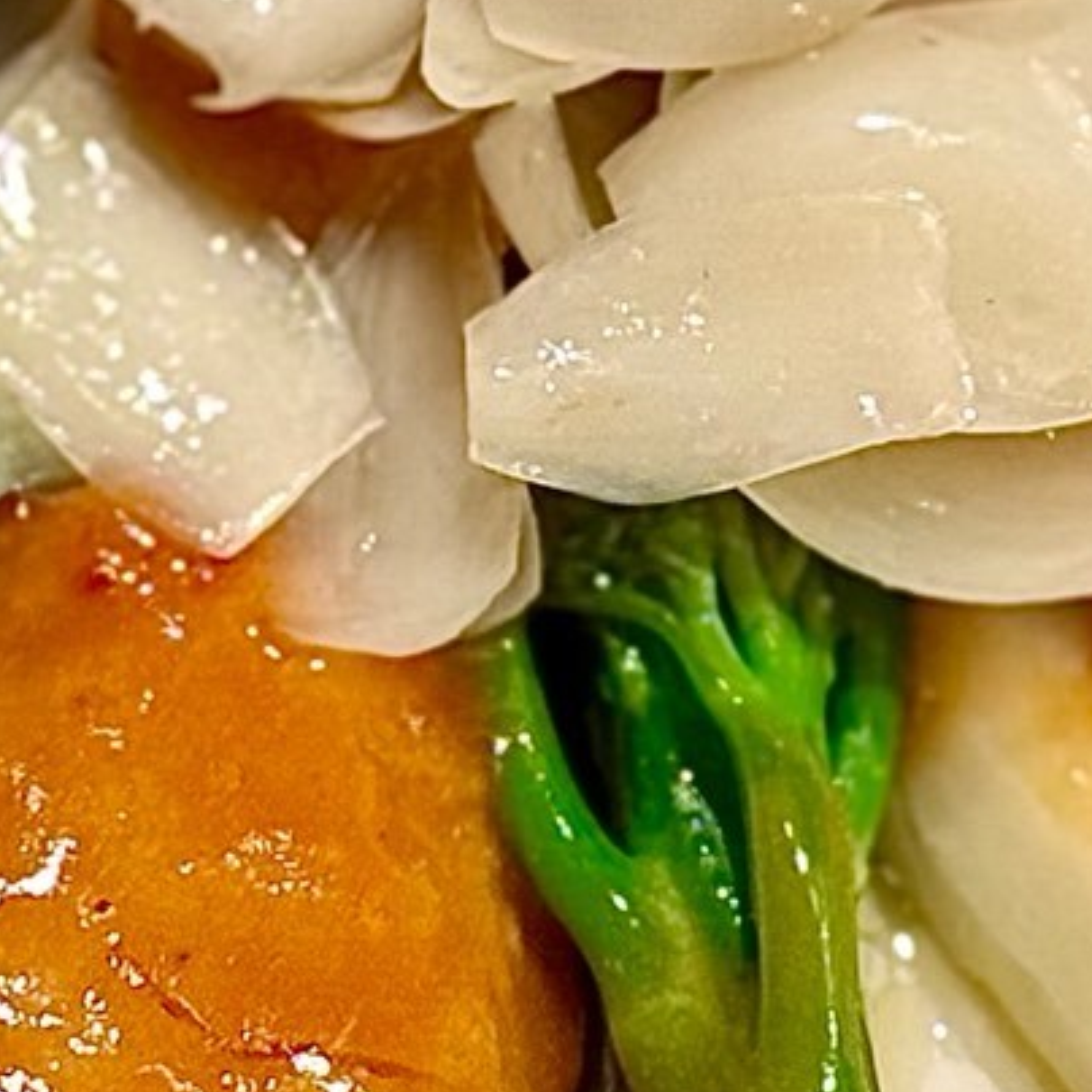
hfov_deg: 6.1
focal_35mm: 287
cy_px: -5
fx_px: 10243
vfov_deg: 6.1
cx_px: 589
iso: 100
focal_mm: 6.76
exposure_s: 1/68
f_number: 1.78
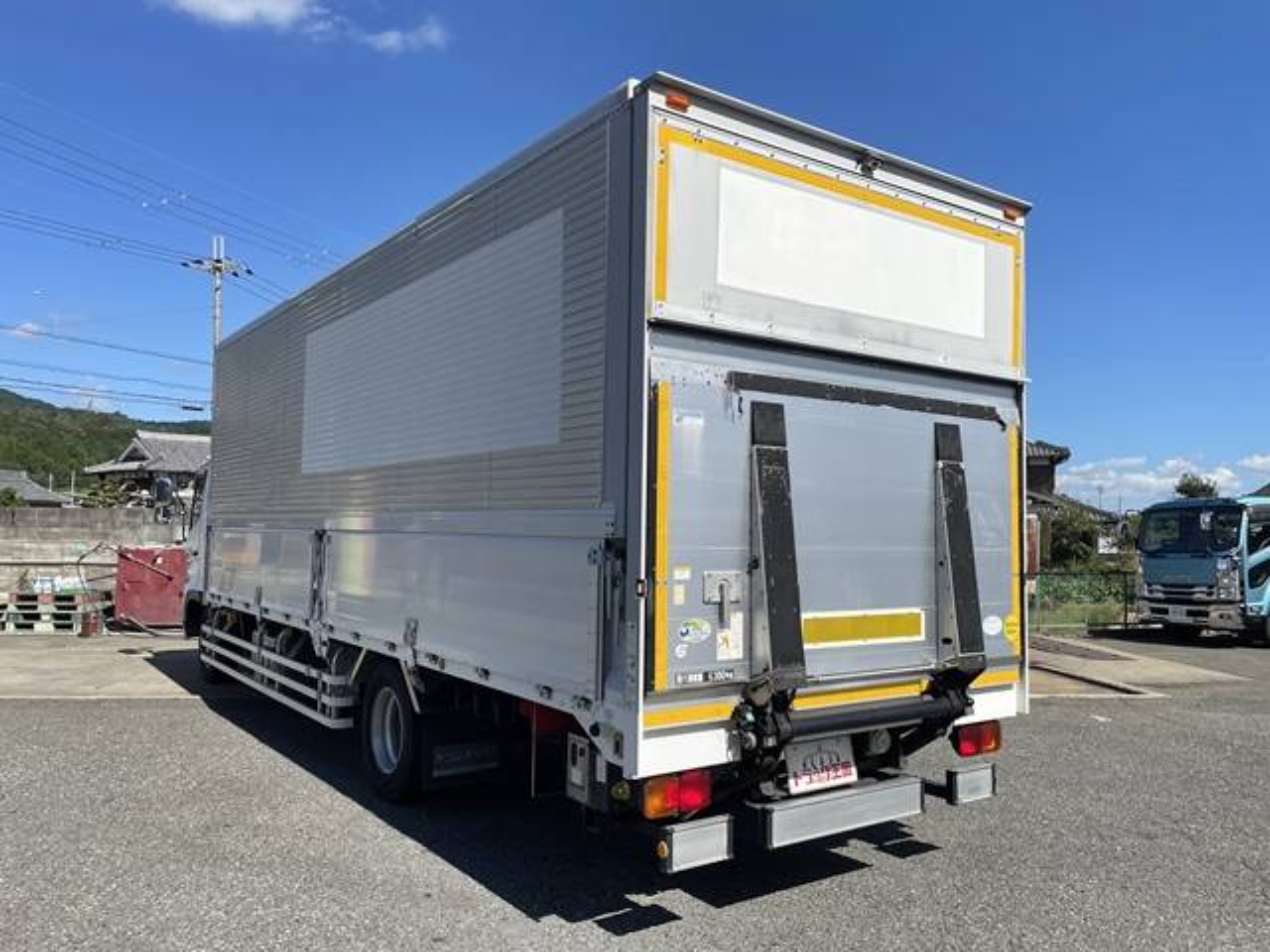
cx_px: 635
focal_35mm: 26
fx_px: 954
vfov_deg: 53.1
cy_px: 476
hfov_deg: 67.3
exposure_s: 1/4651
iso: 32
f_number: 1.6
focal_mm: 4.2
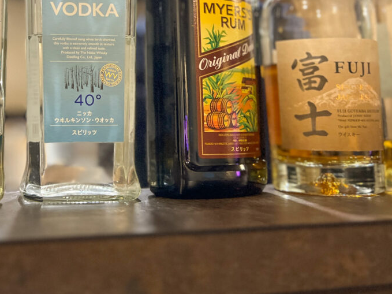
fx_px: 555
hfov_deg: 37.9
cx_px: 94
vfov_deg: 28.5
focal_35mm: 49
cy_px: 27
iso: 500
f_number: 1.5
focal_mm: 5.7
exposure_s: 1/60
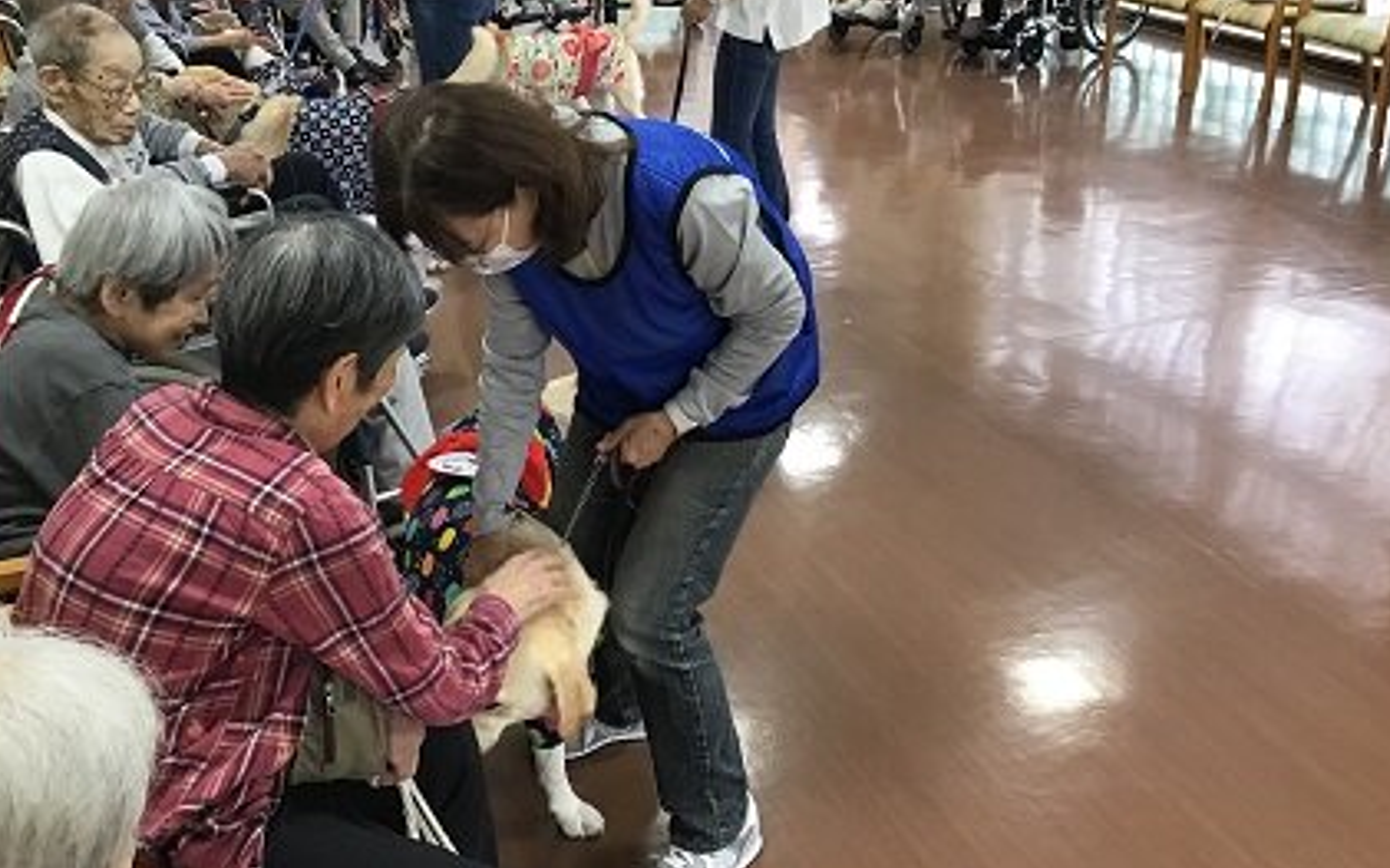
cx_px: 584
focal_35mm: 39
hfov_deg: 50.2
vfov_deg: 32.6
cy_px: 335
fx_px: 1477
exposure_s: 1/33
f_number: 2.4
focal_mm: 3.3
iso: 50
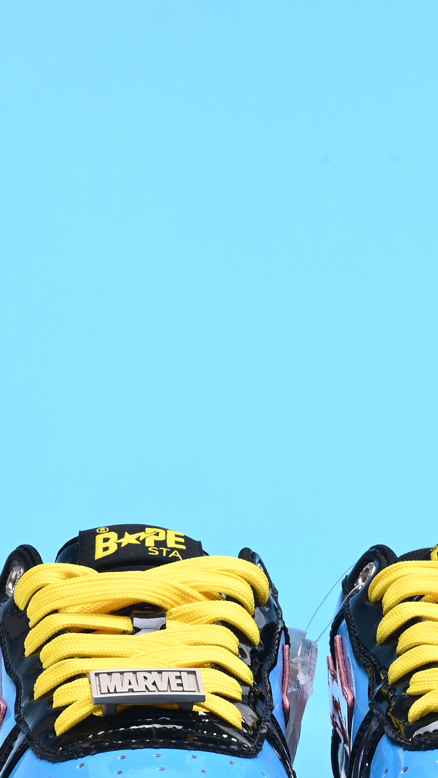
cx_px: 247
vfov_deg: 18.3
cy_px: 489
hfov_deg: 10.4
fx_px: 2415
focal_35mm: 117
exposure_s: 1/2
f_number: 16
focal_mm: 41
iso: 100
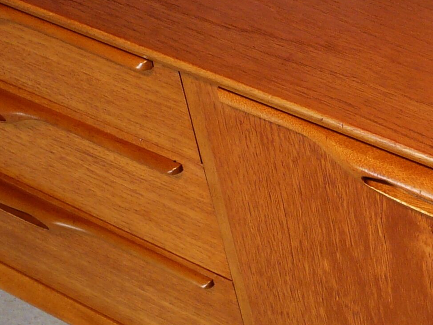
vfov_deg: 15.7
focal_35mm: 94
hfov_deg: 20.0
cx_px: 463
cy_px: 177
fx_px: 1176
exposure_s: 1/60
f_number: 2.8
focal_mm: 4.6
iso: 100
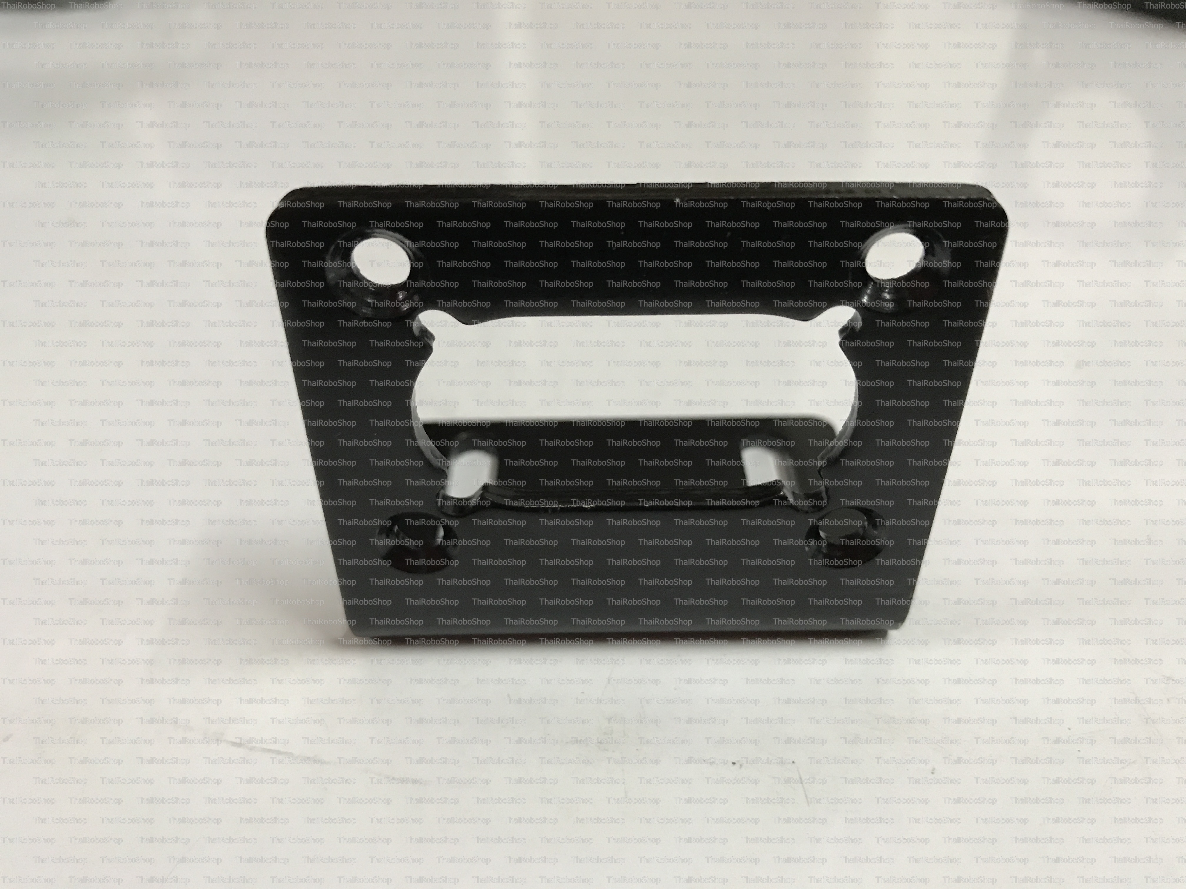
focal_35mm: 28
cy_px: 444
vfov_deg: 49.7
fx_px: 959
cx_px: 593
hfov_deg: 63.4
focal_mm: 3.99
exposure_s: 1/17
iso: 100
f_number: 1.8
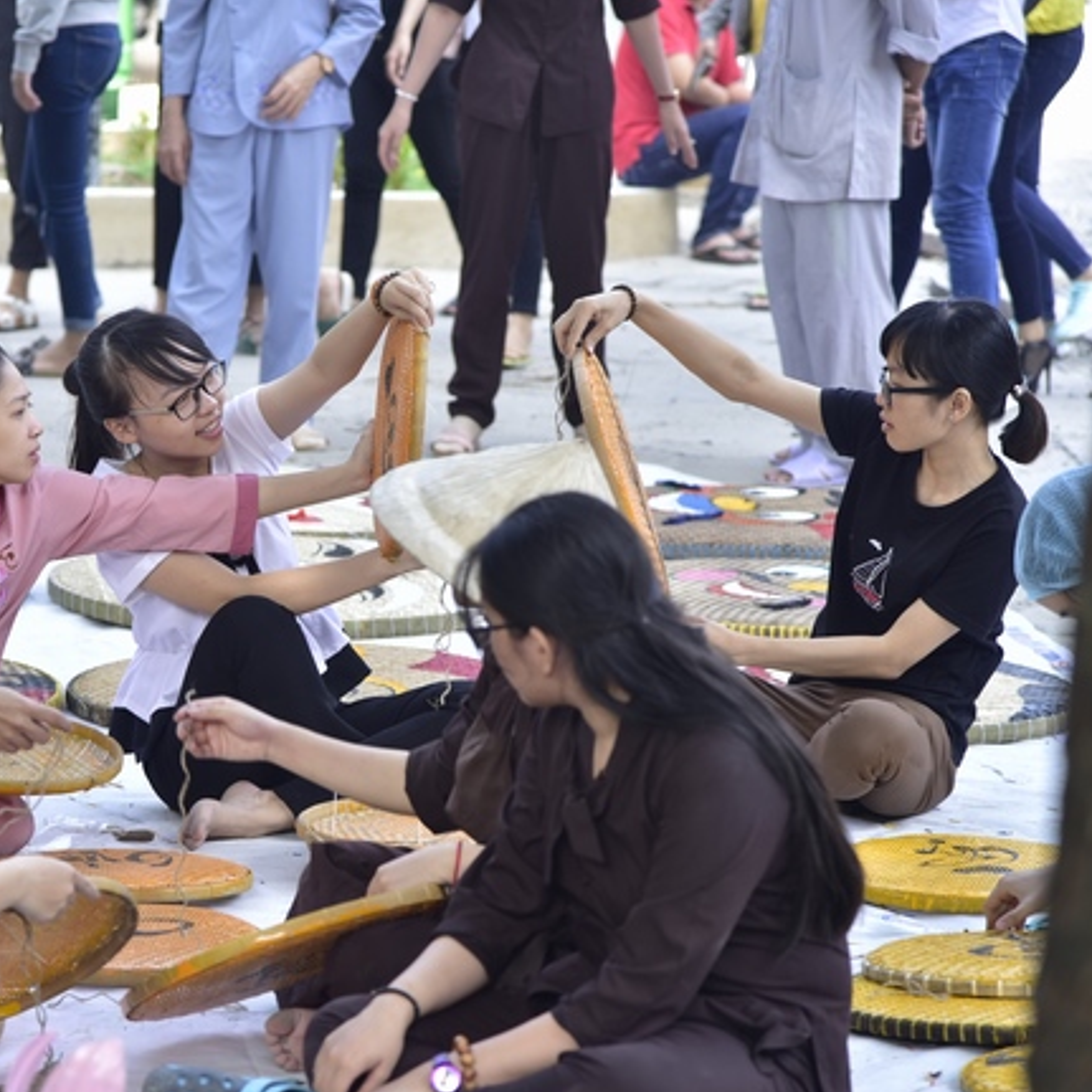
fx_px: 5496
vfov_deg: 11.3
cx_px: 352
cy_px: 547
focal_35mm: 154
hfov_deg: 11.3
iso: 200
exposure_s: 1/200
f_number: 4.5
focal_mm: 120
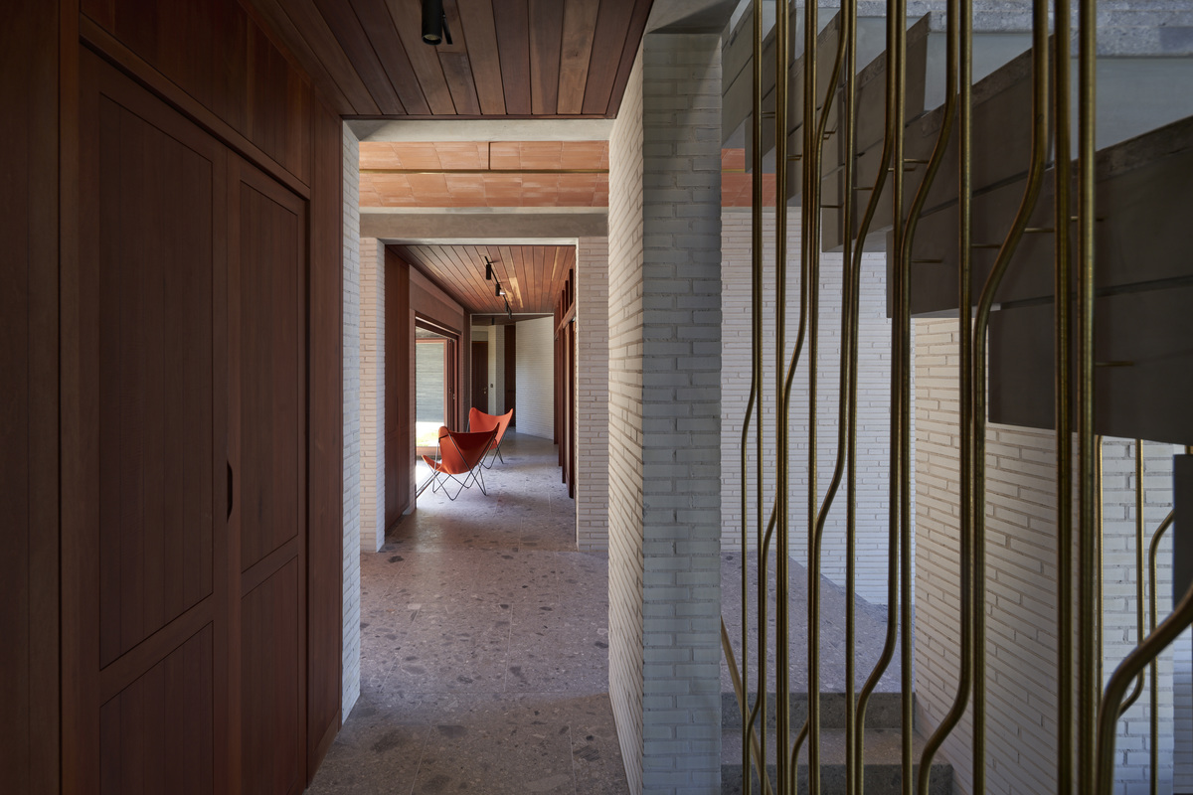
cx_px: 596
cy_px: 398
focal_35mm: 17
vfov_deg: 70.4
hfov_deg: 93.3
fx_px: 563
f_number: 11
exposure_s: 1/4
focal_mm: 17
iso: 100
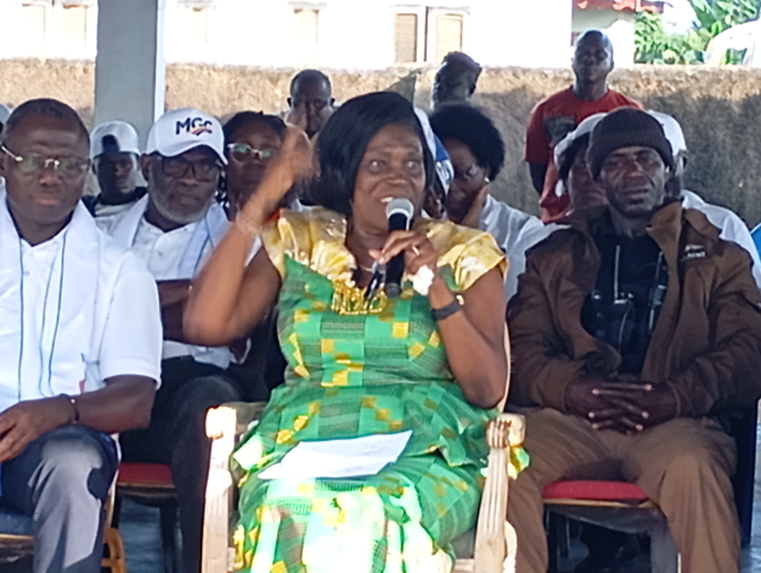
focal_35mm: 167
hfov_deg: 11.8
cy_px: 286
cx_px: 380
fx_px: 3677
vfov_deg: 8.9
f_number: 1.8
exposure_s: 1/50
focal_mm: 4.27
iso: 130
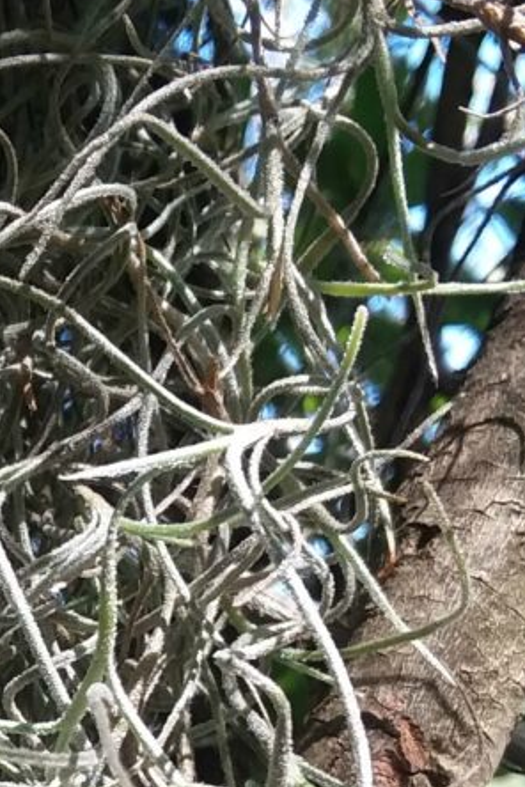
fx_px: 1487
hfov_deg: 19.1
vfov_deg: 28.2
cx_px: -62
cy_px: 744
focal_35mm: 68
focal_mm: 2.47
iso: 40
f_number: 1.9
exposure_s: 1/179
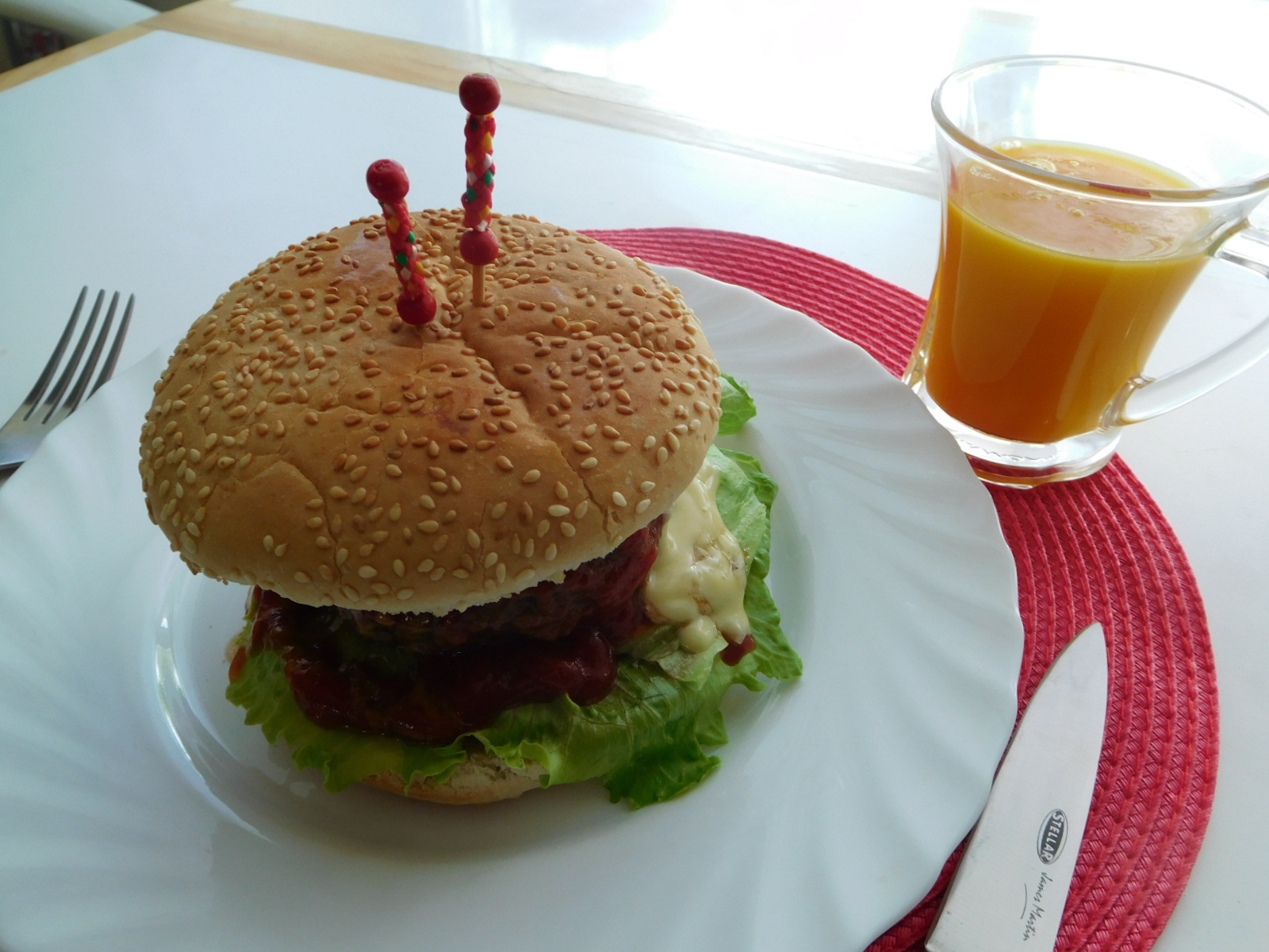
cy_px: 476
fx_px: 916
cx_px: 634
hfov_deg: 69.4
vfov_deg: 54.9
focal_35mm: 25
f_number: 3.4
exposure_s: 1/30
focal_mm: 4.5
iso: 125
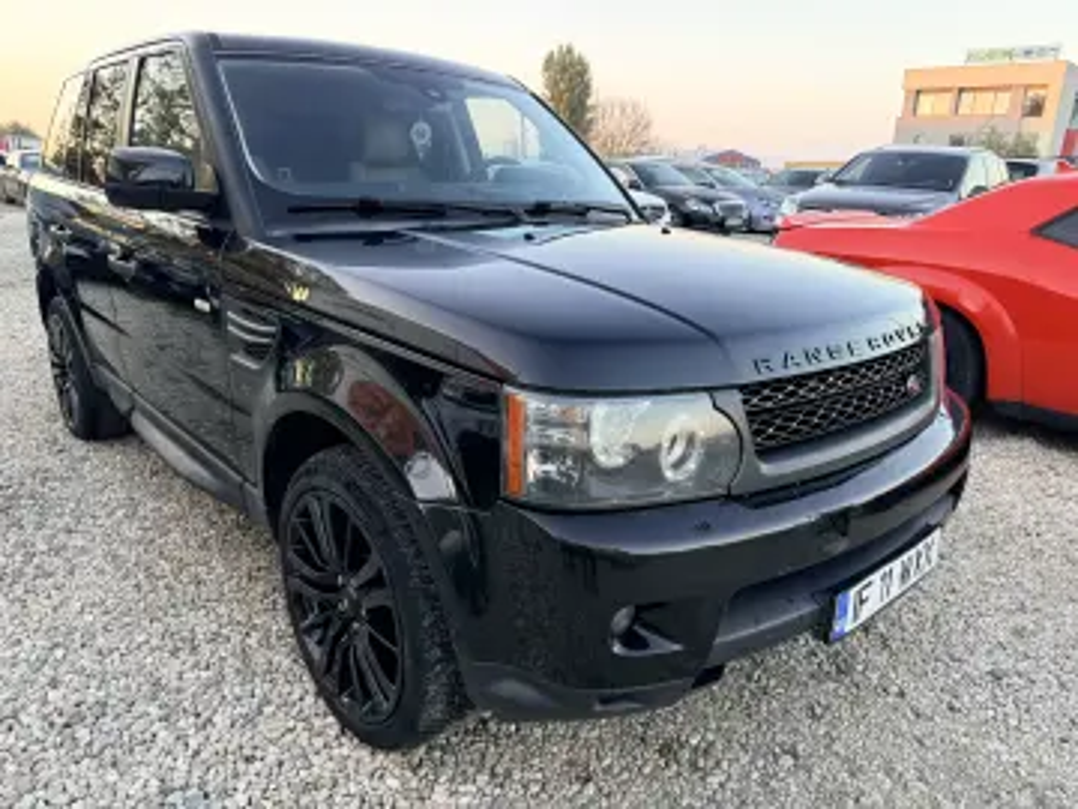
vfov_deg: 56.8
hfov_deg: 71.6
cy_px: 404
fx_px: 747
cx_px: 539
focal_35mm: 24
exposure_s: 1/186
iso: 200
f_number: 1.78
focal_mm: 6.76
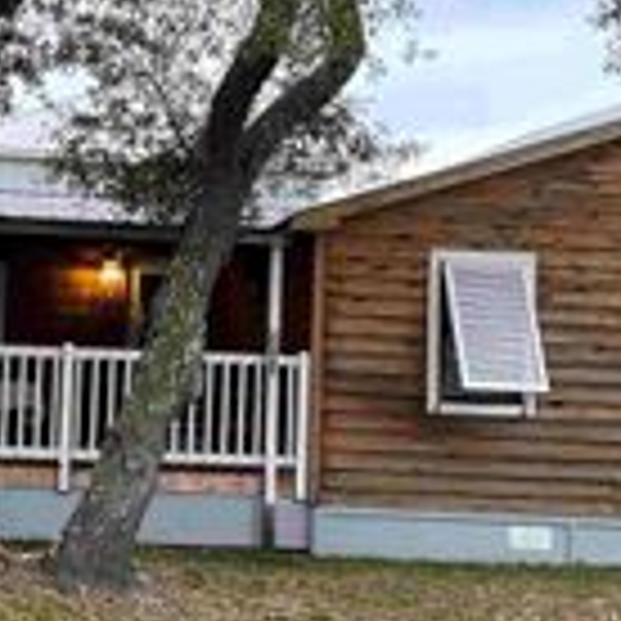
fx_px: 1685
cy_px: 313
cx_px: -40
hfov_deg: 20.1
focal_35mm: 83
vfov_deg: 20.9
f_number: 1.6
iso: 100
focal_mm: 4.2
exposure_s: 1/121
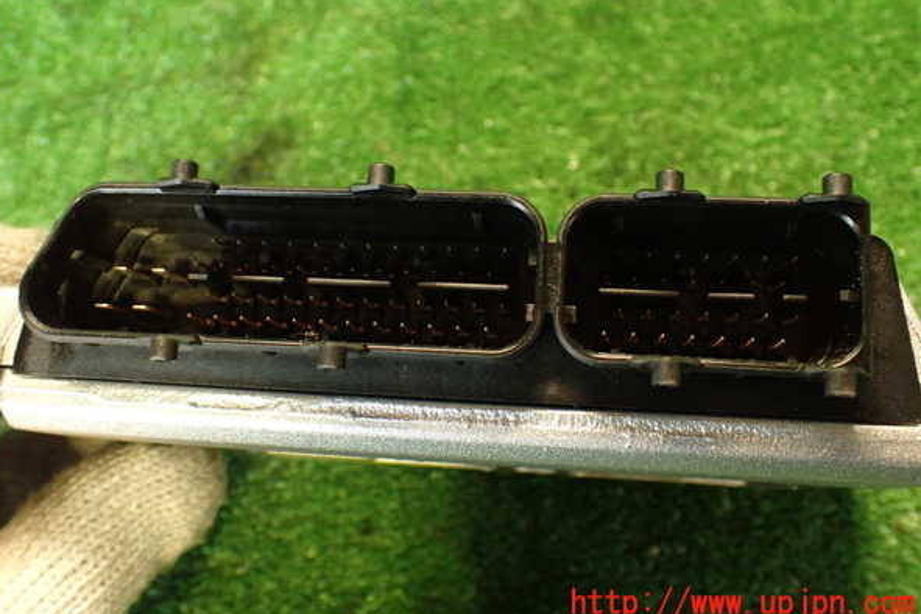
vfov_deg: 35.0
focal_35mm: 38
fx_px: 972
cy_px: 273
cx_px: 455
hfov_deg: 50.7
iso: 800
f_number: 2.5
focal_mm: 6.37
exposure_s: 1/30
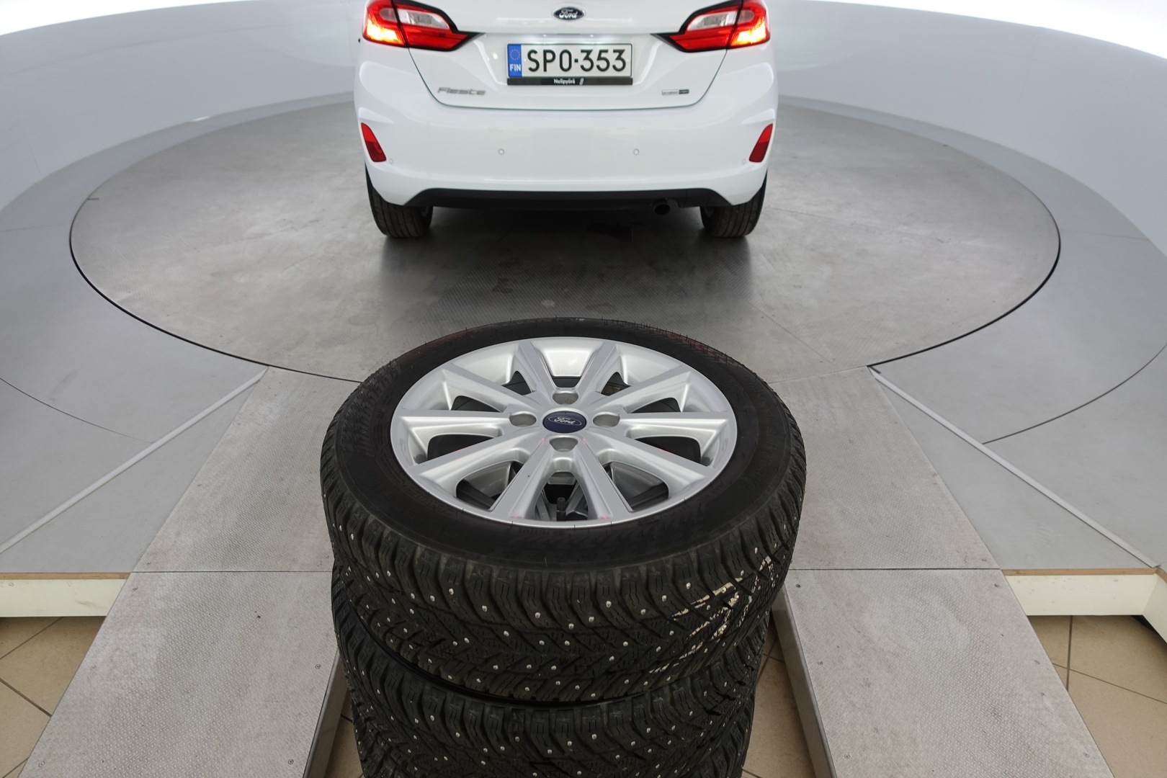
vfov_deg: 53.1
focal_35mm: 24
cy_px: 389
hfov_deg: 73.7
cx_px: 584
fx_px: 778
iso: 125
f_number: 2.5
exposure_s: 1/30
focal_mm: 9.4
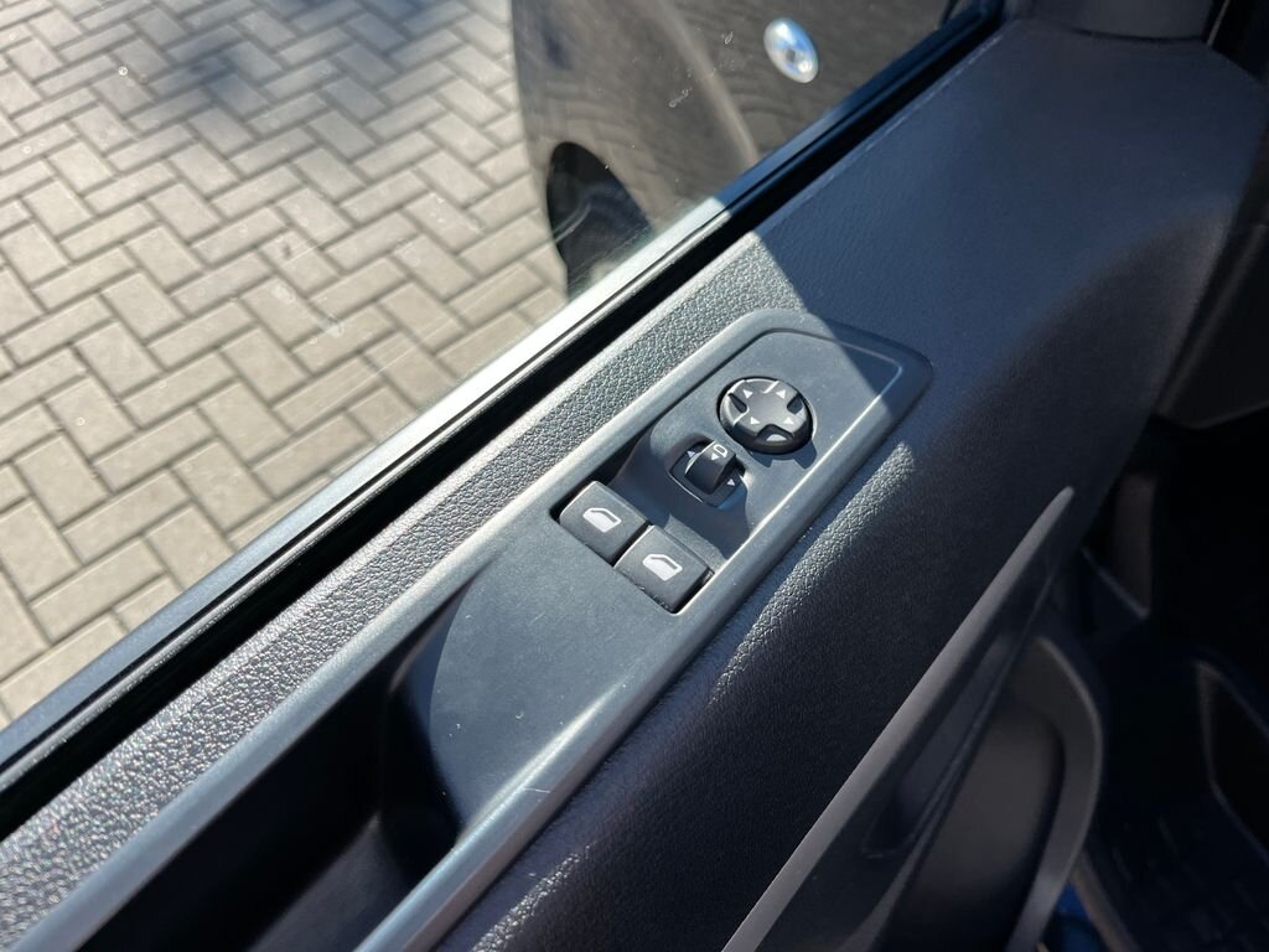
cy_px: 476
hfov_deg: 67.3
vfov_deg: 53.1
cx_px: 634
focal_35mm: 26
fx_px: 953
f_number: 1.6
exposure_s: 1/710
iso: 50
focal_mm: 5.1
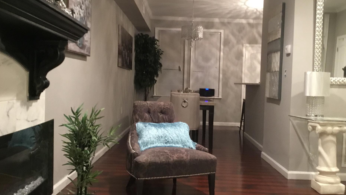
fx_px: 340
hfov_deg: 54.0
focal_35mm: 37
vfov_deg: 32.0
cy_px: 95
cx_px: 184
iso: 400
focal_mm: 3.3
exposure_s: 1/15
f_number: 2.4
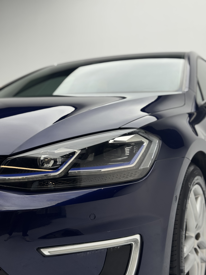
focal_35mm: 48
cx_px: 103
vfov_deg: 39.7
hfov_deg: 30.3
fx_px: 381
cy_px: 138
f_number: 1.78
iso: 64
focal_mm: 6.76
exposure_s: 1/289
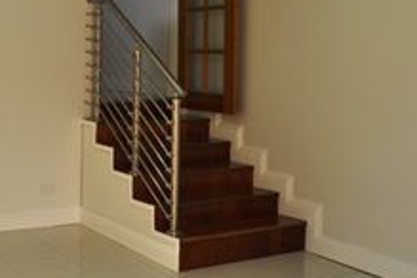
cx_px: 137
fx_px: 672
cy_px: 90
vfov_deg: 23.3
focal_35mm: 58
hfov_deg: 34.2
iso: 400
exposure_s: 1/125
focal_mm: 18
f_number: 5.6
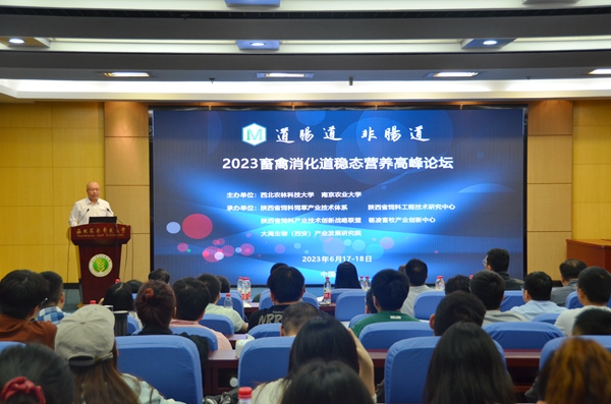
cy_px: 202
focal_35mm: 54
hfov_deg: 37.0
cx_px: 306
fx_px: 914
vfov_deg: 24.9
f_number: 4.2
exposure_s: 1/60
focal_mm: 36
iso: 500
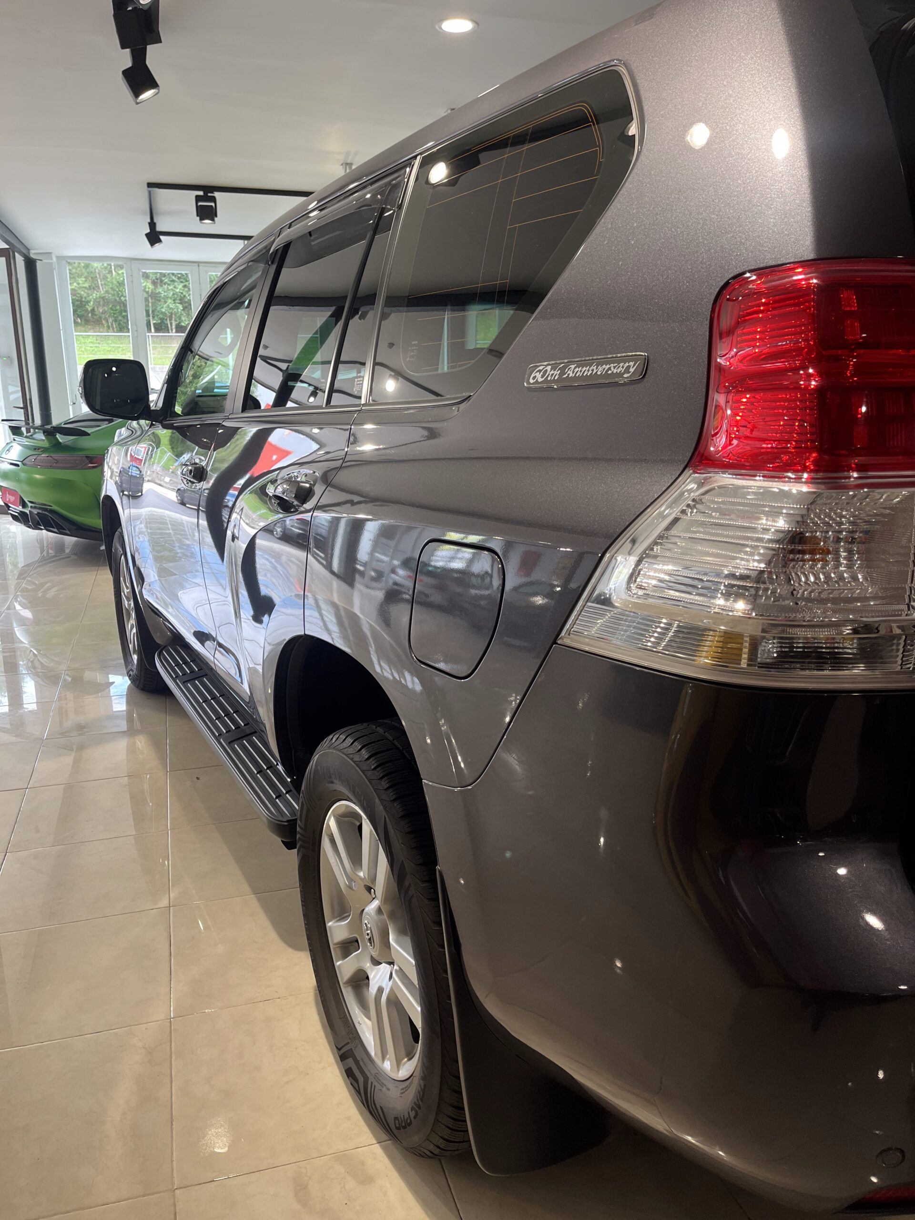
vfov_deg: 67.3
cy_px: 610
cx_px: 458
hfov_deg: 53.1
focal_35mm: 26
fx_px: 916
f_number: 1.6
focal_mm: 5.1
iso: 80
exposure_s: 1/121
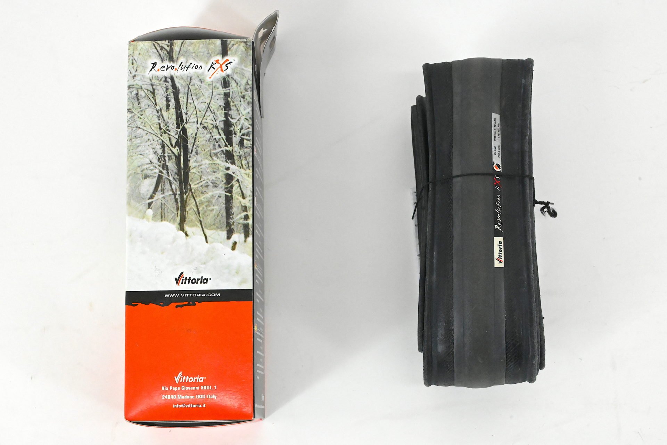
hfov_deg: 28.9
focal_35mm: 70
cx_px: 334
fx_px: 1297
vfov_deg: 19.4
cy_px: 222
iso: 12800
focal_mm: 70
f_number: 14
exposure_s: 1/500
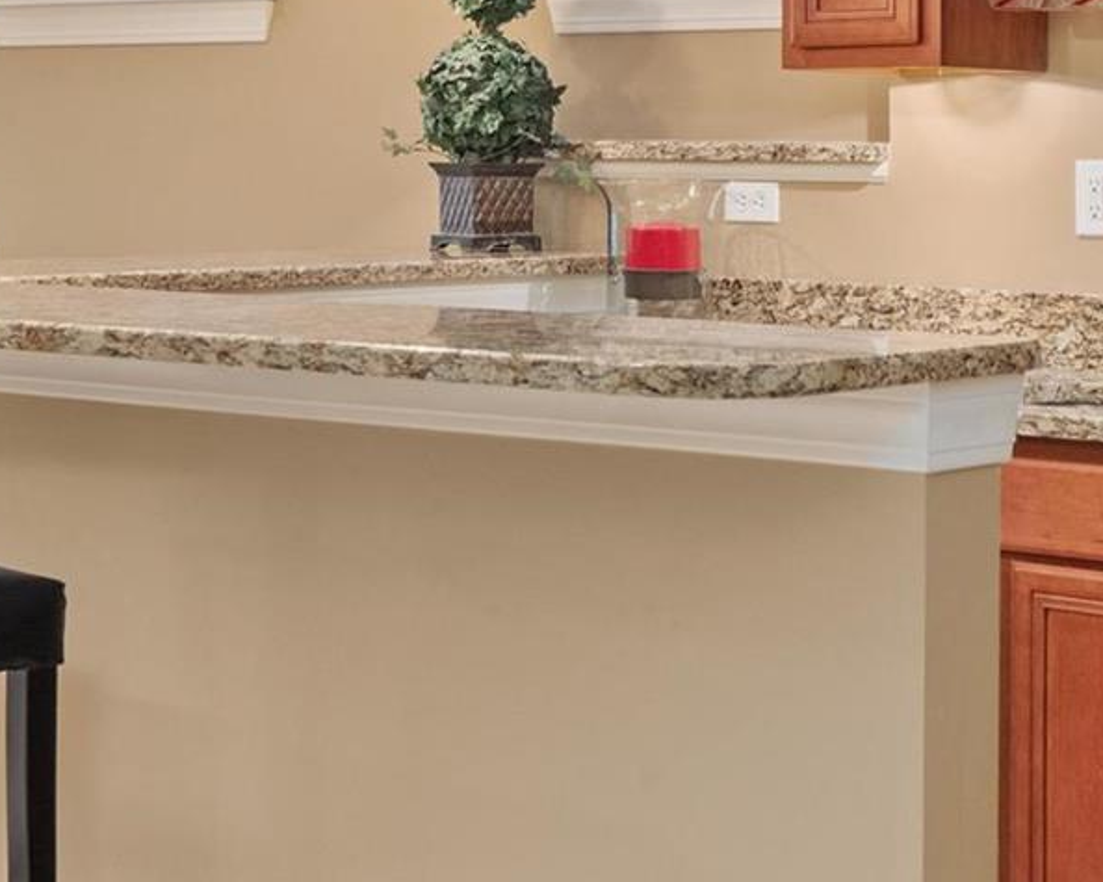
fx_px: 2970
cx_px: 808
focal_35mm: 91
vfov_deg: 16.7
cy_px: 136
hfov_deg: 20.9
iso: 400
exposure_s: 1/1.25
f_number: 7.1
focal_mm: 18
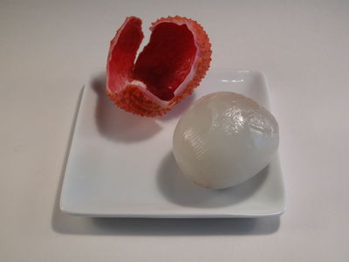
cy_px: 131
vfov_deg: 29.1
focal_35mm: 50
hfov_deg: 38.2
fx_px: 504
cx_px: 174
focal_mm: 12.7
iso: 100
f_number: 7.6
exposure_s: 1/49.1
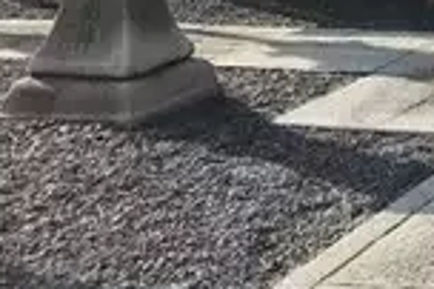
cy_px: -275
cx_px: 774
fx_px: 1385
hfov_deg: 15.4
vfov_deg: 10.9
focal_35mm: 115
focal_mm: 3.99
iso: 20
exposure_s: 1/2227
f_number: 1.8
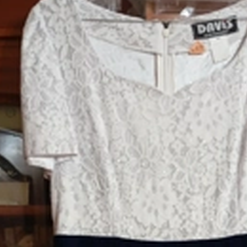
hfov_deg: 22.6
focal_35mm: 76
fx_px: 614
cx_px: 173
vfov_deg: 21.5
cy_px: 279
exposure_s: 1/20
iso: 1096
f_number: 1.8
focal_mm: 4.27
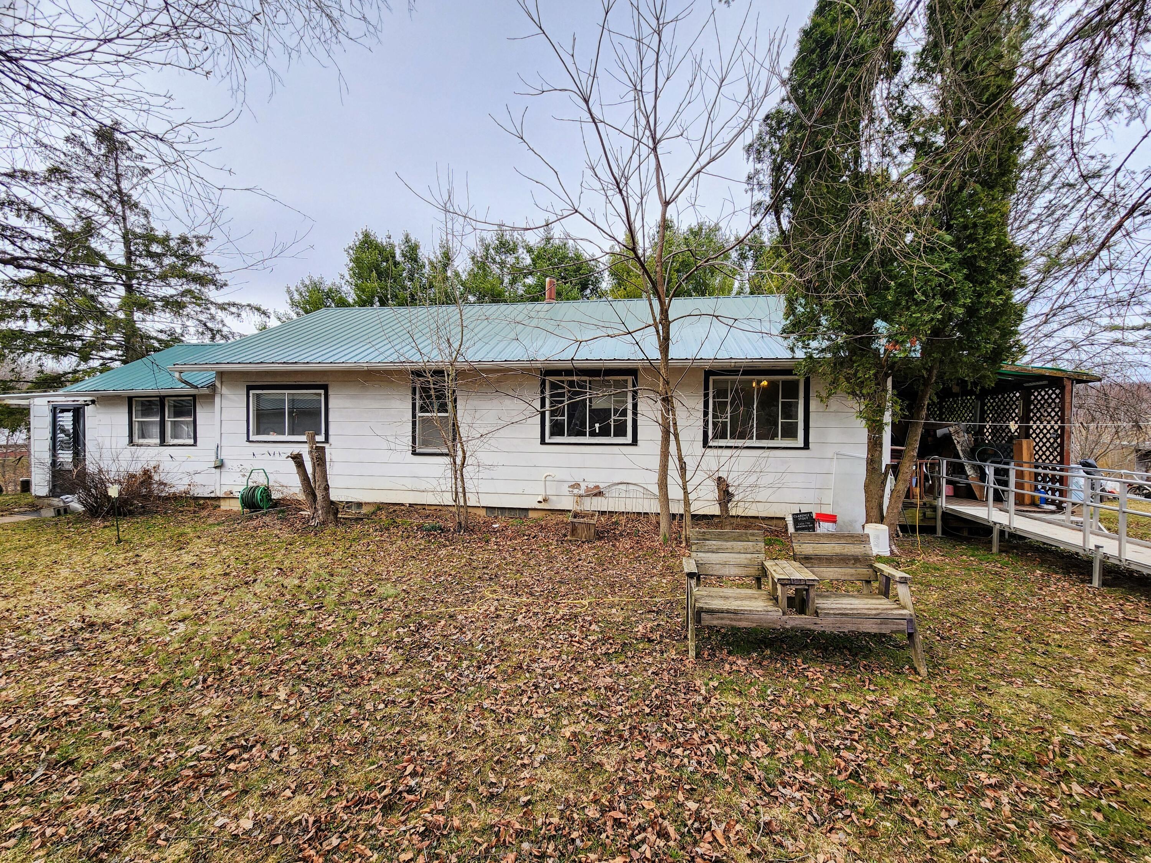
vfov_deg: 89.9
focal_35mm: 13
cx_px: 576
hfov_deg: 106.2
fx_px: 432
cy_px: 432
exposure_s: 1/348
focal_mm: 2.2
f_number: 2.2
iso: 50
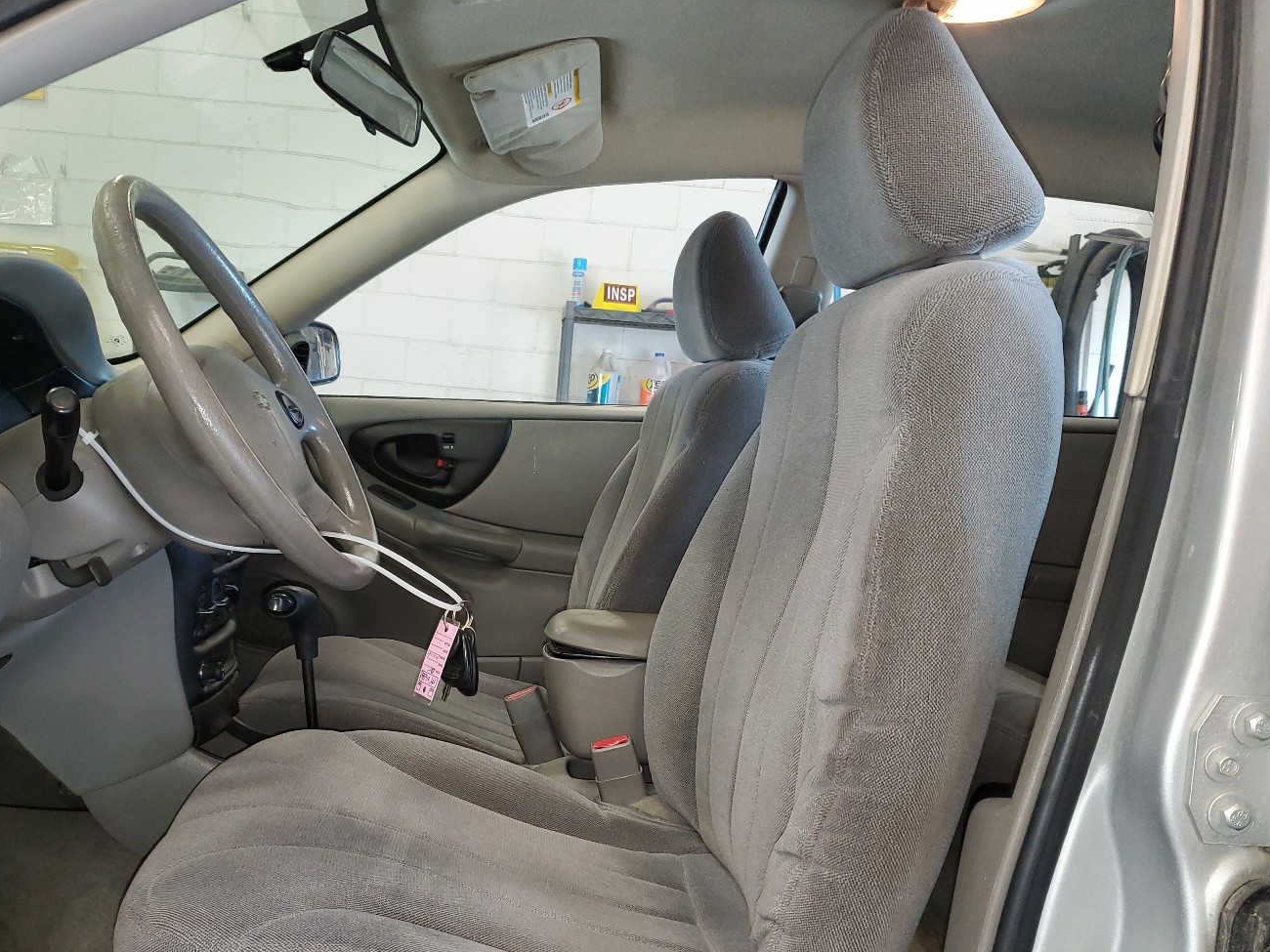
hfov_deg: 56.6
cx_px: 556
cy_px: 577
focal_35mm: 32
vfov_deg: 43.9
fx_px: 1174
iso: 122
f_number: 1.5
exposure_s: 1/40
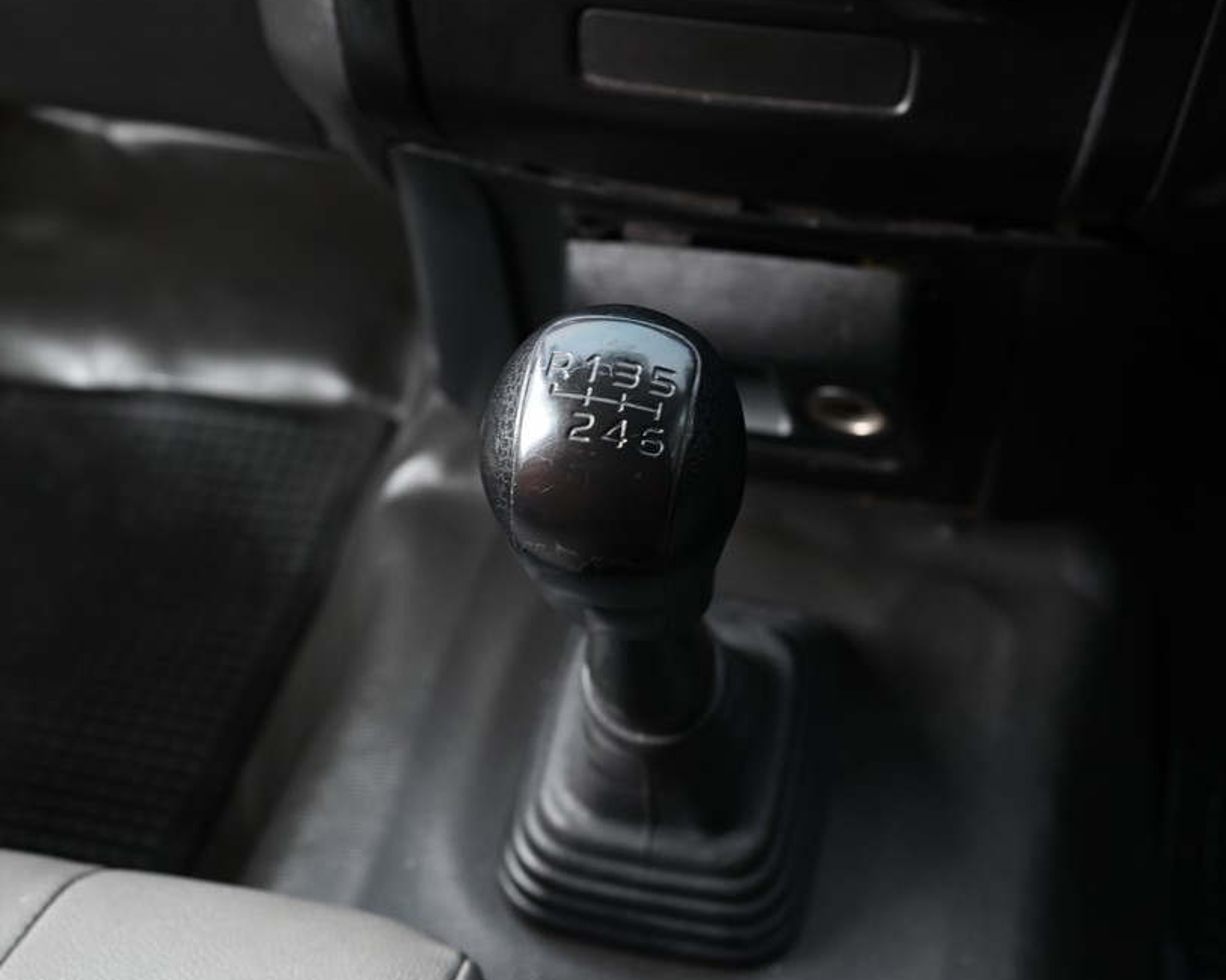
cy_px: 470
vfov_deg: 32.1
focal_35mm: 47
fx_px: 1705
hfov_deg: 39.5
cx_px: 588
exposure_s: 1/30
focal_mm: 37
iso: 640
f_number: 8
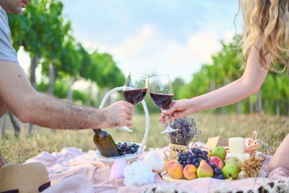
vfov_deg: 27.0
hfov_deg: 39.6
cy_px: 96
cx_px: 144
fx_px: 401
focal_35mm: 50
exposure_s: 1/640
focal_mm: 50
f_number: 1.8
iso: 100
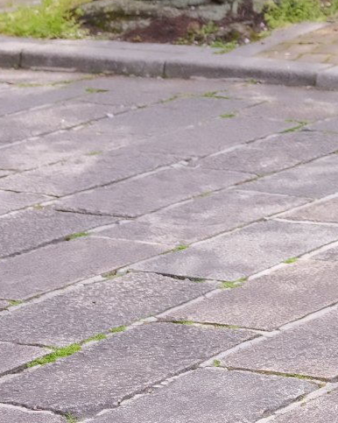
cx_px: 962
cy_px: -313
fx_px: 2427
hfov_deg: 7.2
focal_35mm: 194
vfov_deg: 9.5
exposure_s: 1/200
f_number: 5.6
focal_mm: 45
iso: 320
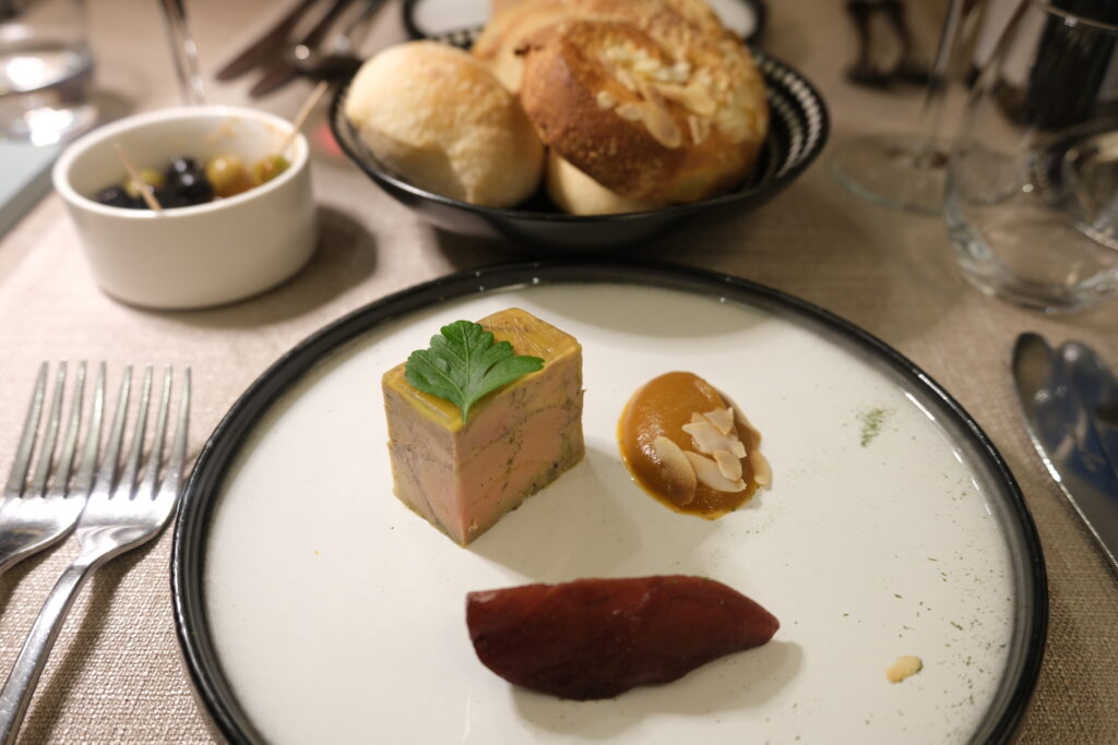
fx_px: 932
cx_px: 559
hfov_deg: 61.9
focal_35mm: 30
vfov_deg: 43.6
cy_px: 372
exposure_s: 1/14
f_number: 3.1
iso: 400
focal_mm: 20.2
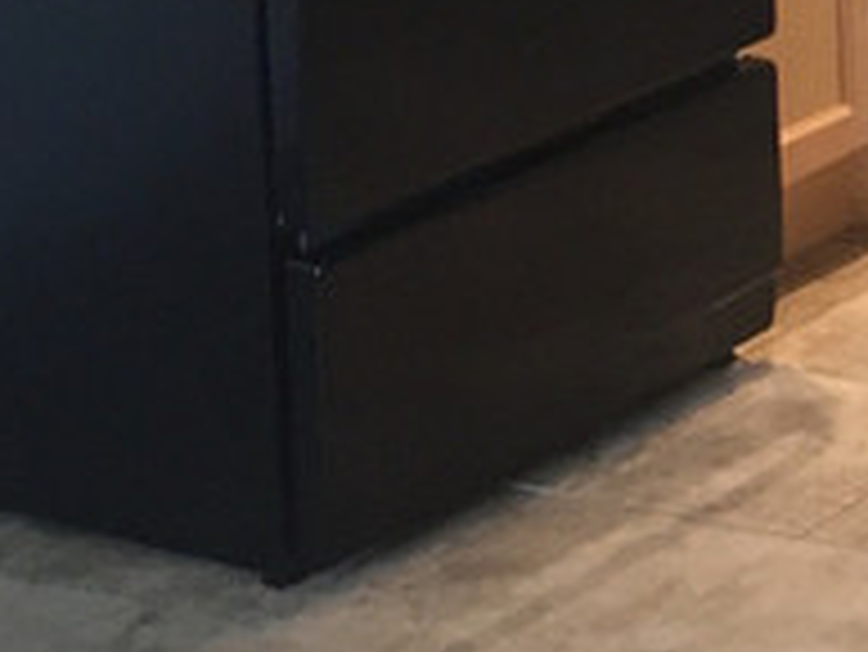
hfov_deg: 11.3
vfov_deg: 9.2
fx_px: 3864
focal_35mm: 154
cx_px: 1848
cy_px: -567
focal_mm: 4.15
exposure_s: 1/30
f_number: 2.2
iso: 80
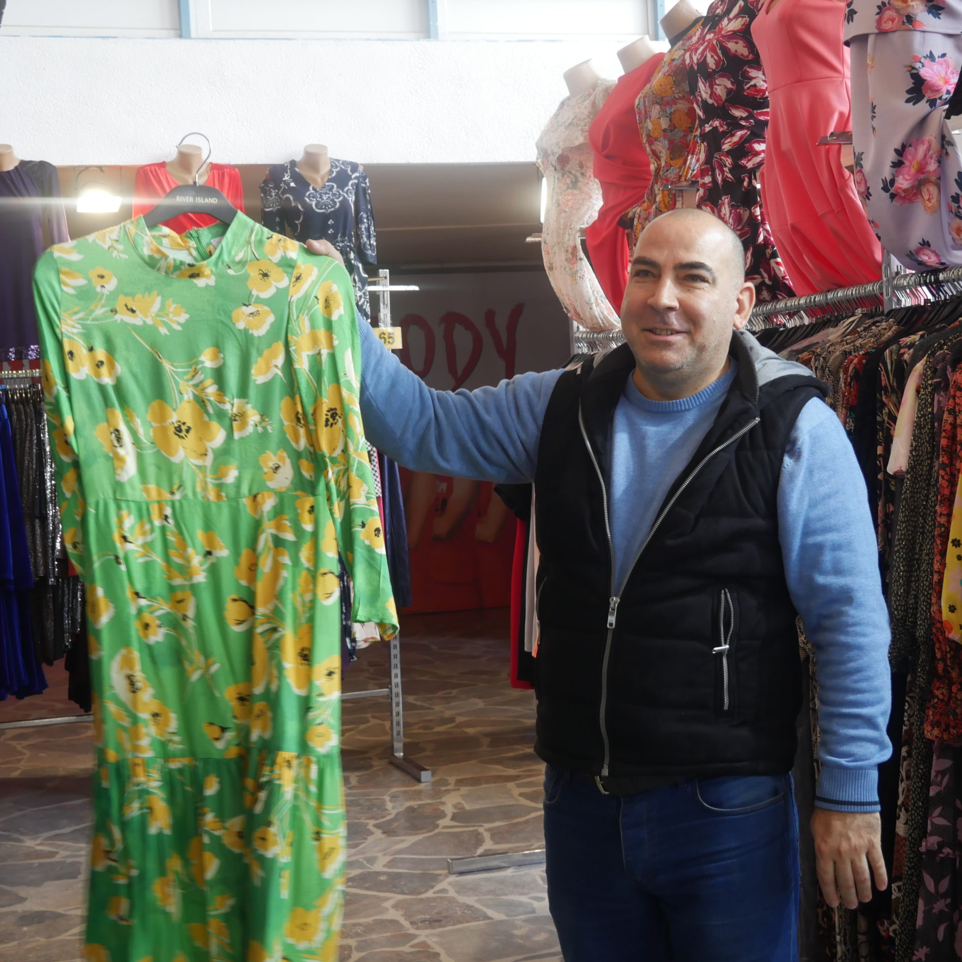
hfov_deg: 31.0
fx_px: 1729
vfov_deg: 31.1
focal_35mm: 55
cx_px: 545
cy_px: 481
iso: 640
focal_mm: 23
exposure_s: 1/60
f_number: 4.3
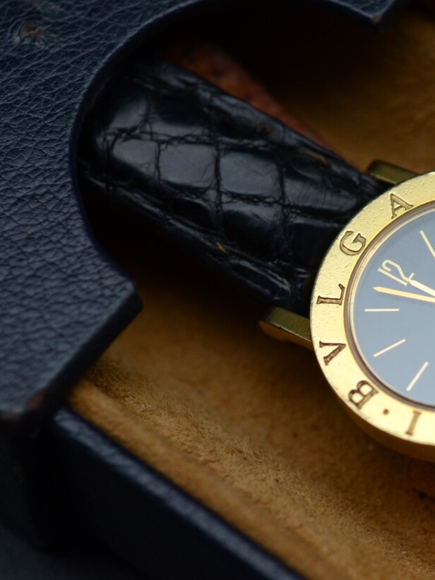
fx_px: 2479
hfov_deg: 9.9
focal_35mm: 148
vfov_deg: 13.3
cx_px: 439
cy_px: 294
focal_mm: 60
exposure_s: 1/1000
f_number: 4.5
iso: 800
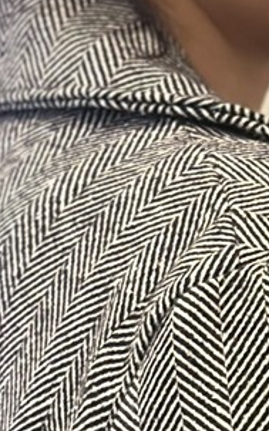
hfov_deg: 4.9
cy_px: 1018
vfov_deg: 7.3
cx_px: 320
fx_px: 3160
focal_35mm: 269
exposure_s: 1/50
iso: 400
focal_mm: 6.86
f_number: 1.78
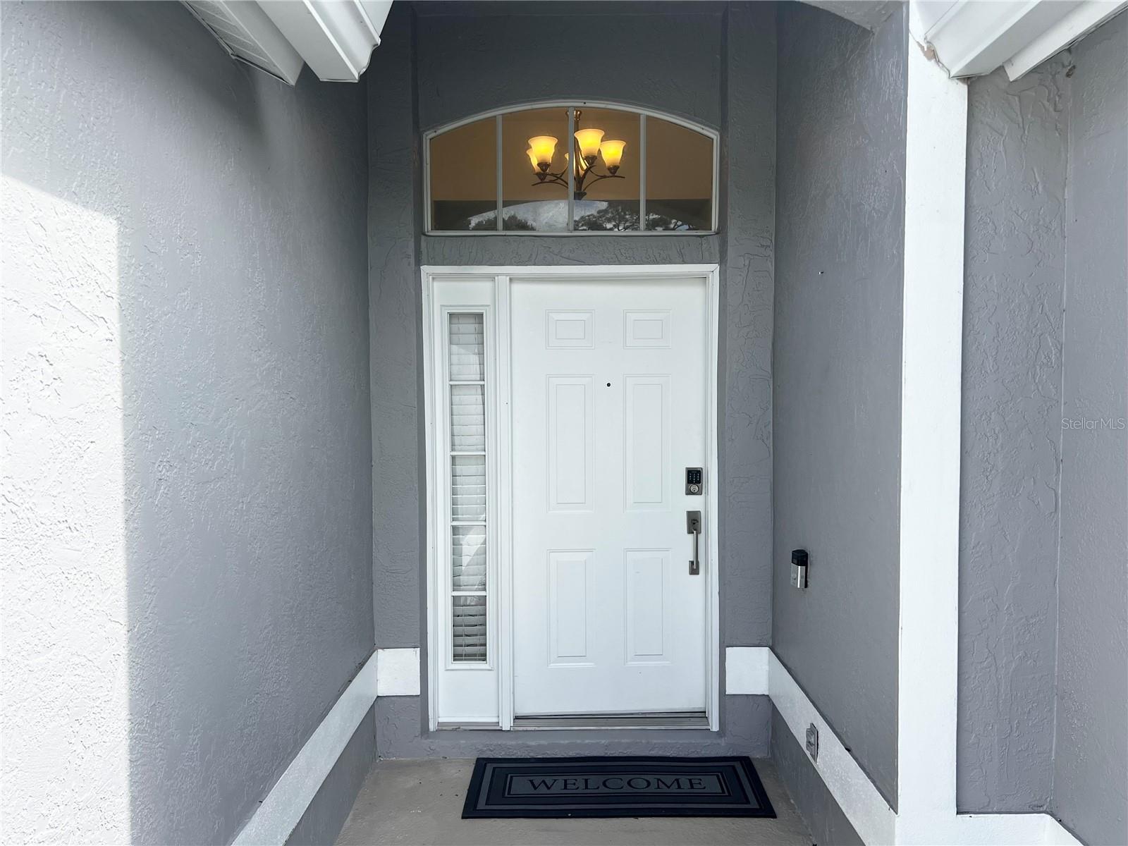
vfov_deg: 53.1
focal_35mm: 26
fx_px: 847
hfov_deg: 67.3
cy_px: 423
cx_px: 564
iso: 50
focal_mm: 5.7
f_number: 1.5
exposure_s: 1/1531
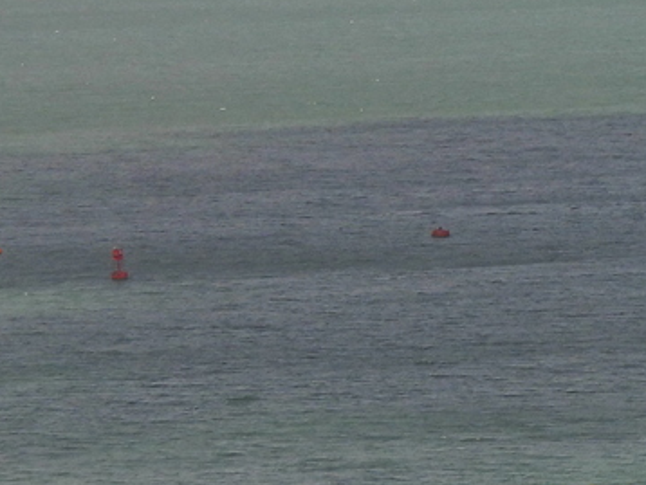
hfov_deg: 5.2
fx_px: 7003
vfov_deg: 4.0
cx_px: 1059
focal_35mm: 375
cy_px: -23
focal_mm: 18.7
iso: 100
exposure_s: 1/400
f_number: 4
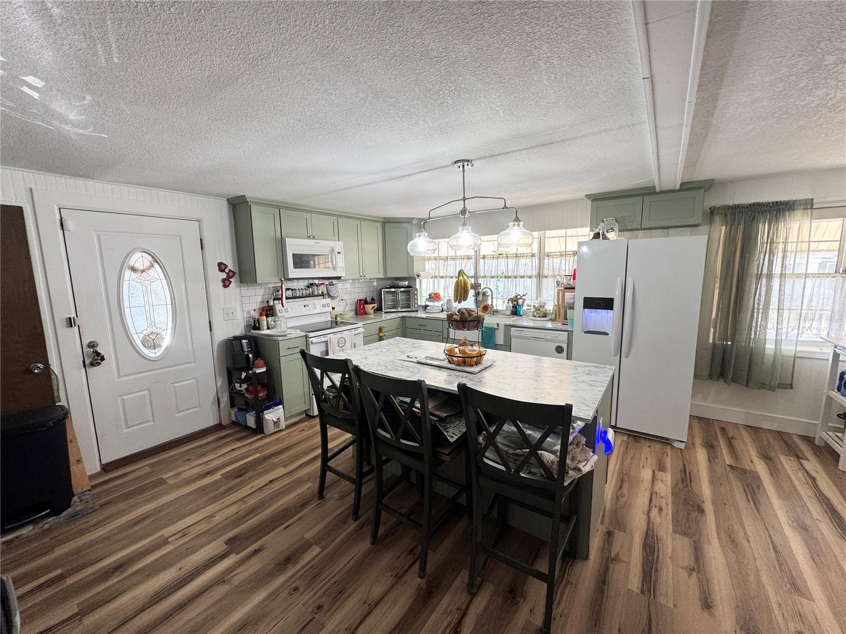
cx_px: 423
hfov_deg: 102.1
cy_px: 317
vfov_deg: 85.7
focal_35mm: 14
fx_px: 342
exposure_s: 1/99
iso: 125
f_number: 2.2
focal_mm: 2.22
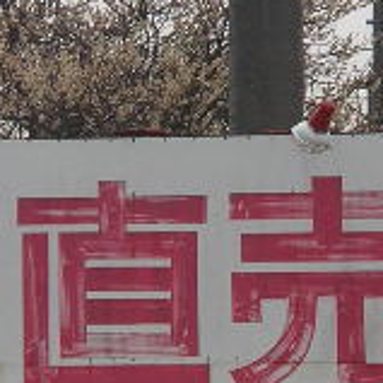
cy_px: 219
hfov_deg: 4.7
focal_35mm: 369
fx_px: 4619
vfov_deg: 4.7
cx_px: -19
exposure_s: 1/500
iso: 50
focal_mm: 16
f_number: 3.9
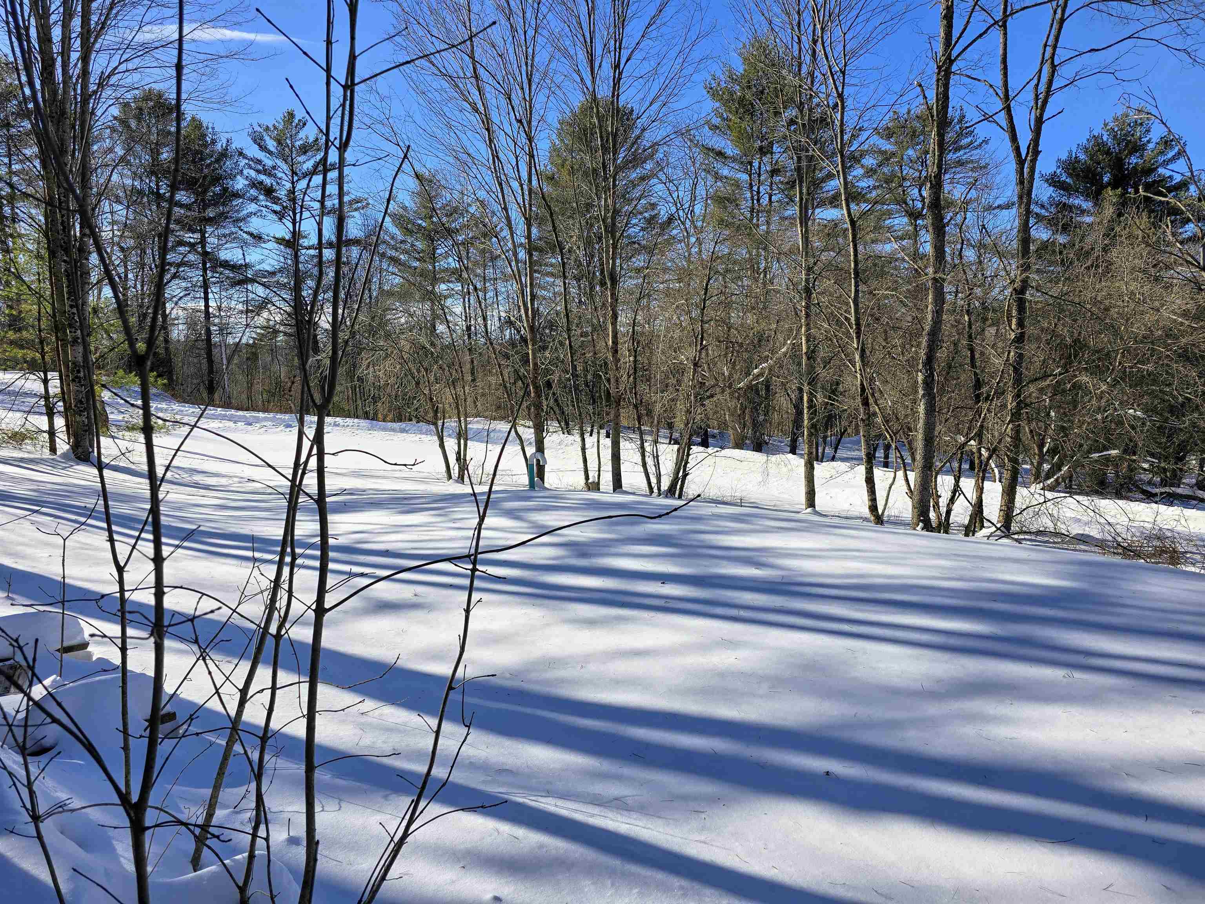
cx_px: 602
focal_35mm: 23
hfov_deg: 73.9
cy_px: 452
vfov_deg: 58.9
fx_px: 801
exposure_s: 1/720
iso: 12
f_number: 1.7
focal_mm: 6.3
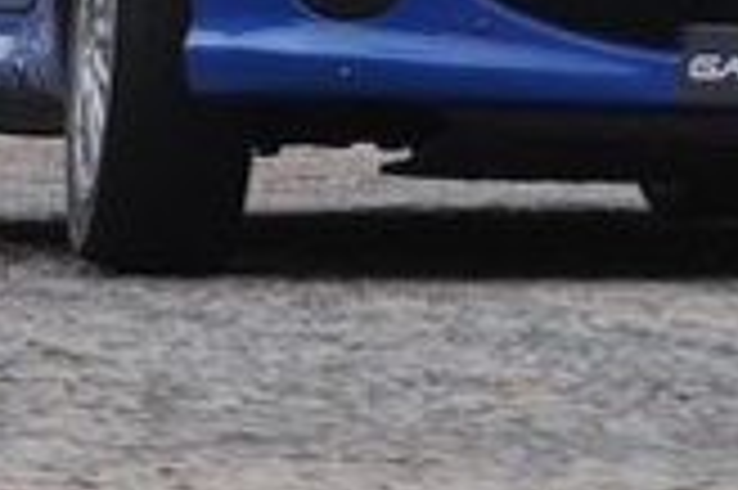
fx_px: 28843
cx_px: 441
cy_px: -672
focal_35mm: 1408
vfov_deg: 1.0
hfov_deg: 1.5
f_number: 14
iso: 400
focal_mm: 195
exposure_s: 1/800
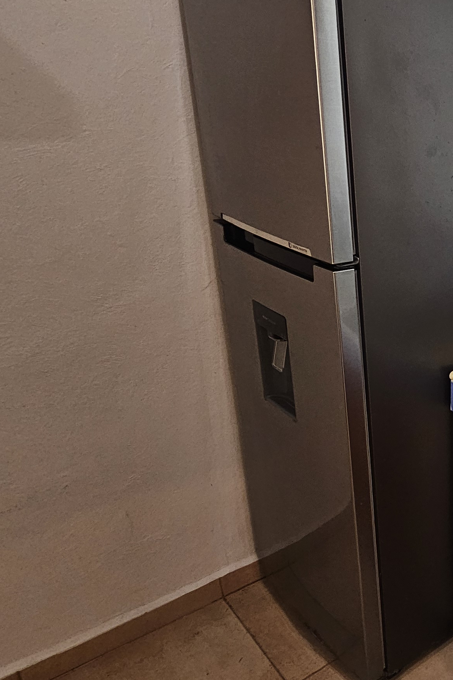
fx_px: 585
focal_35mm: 31
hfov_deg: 30.4
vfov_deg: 60.2
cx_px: 628
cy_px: 307
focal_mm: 2.2
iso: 160
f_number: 2.2
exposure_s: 1/60
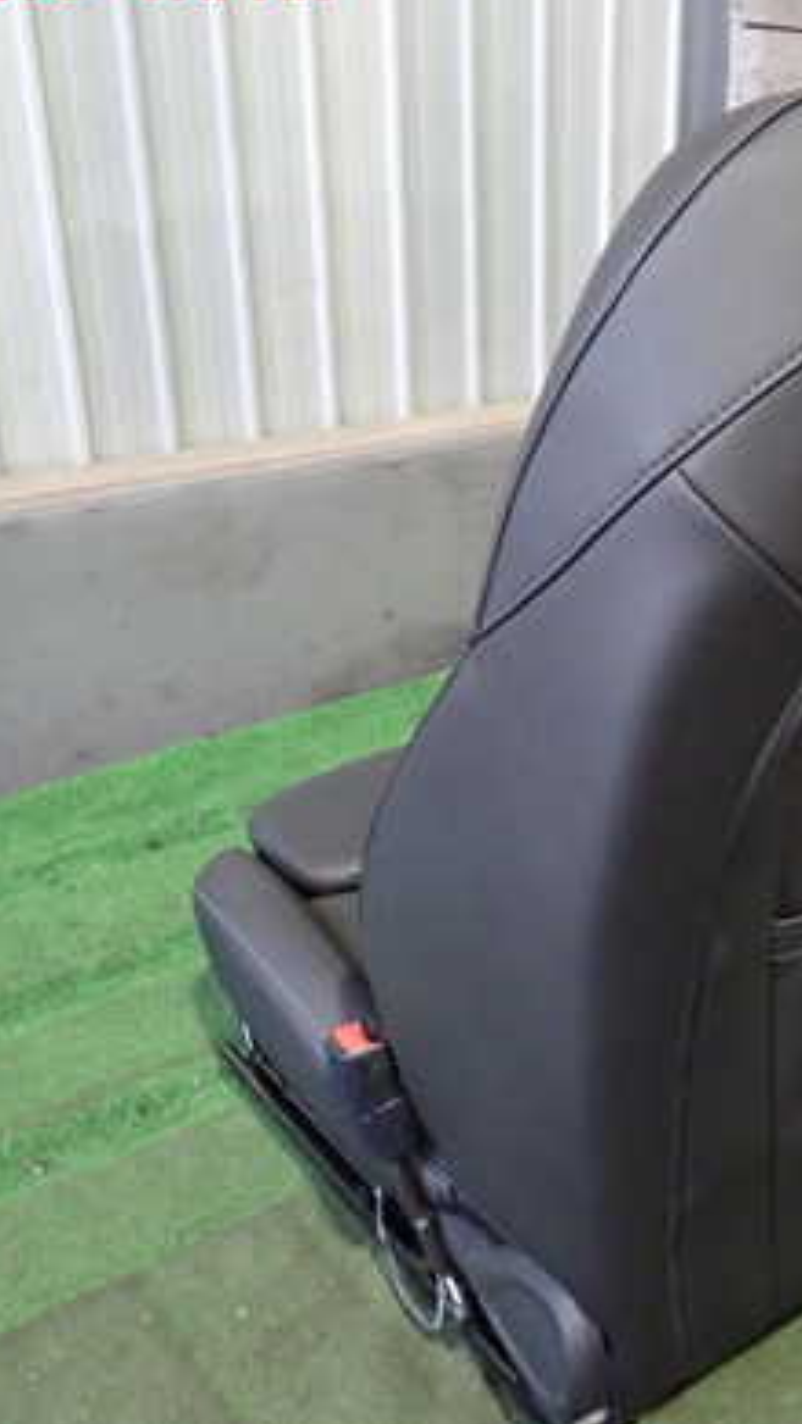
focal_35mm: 42
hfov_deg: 27.1
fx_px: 1587
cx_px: 765
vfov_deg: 48.3
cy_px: 750
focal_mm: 4.5
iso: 800
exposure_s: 1/30
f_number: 2
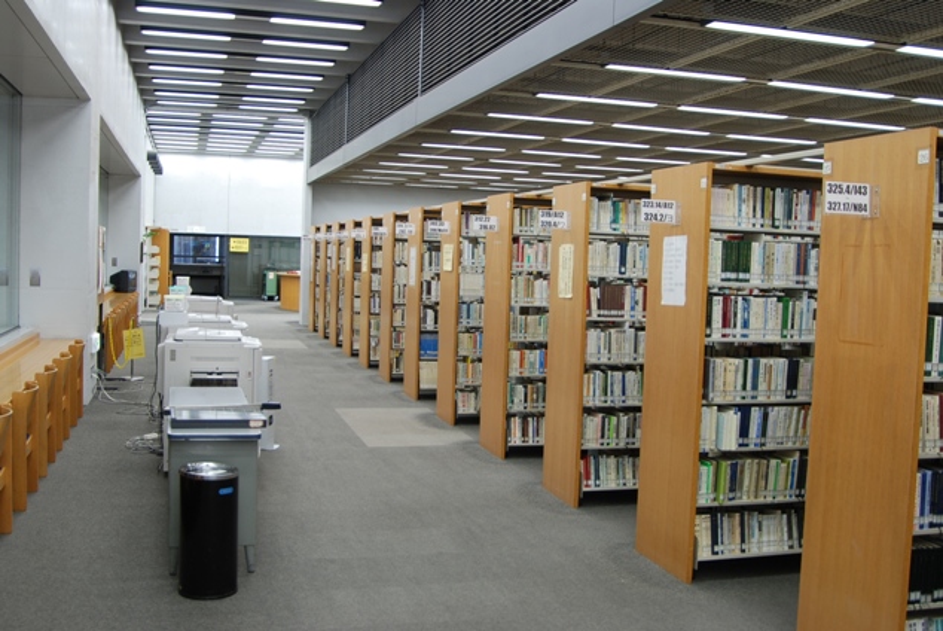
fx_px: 944
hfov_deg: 53.1
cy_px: 316
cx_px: 472
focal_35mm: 36
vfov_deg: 36.9
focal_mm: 24
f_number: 3.5
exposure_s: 1/13
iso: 100
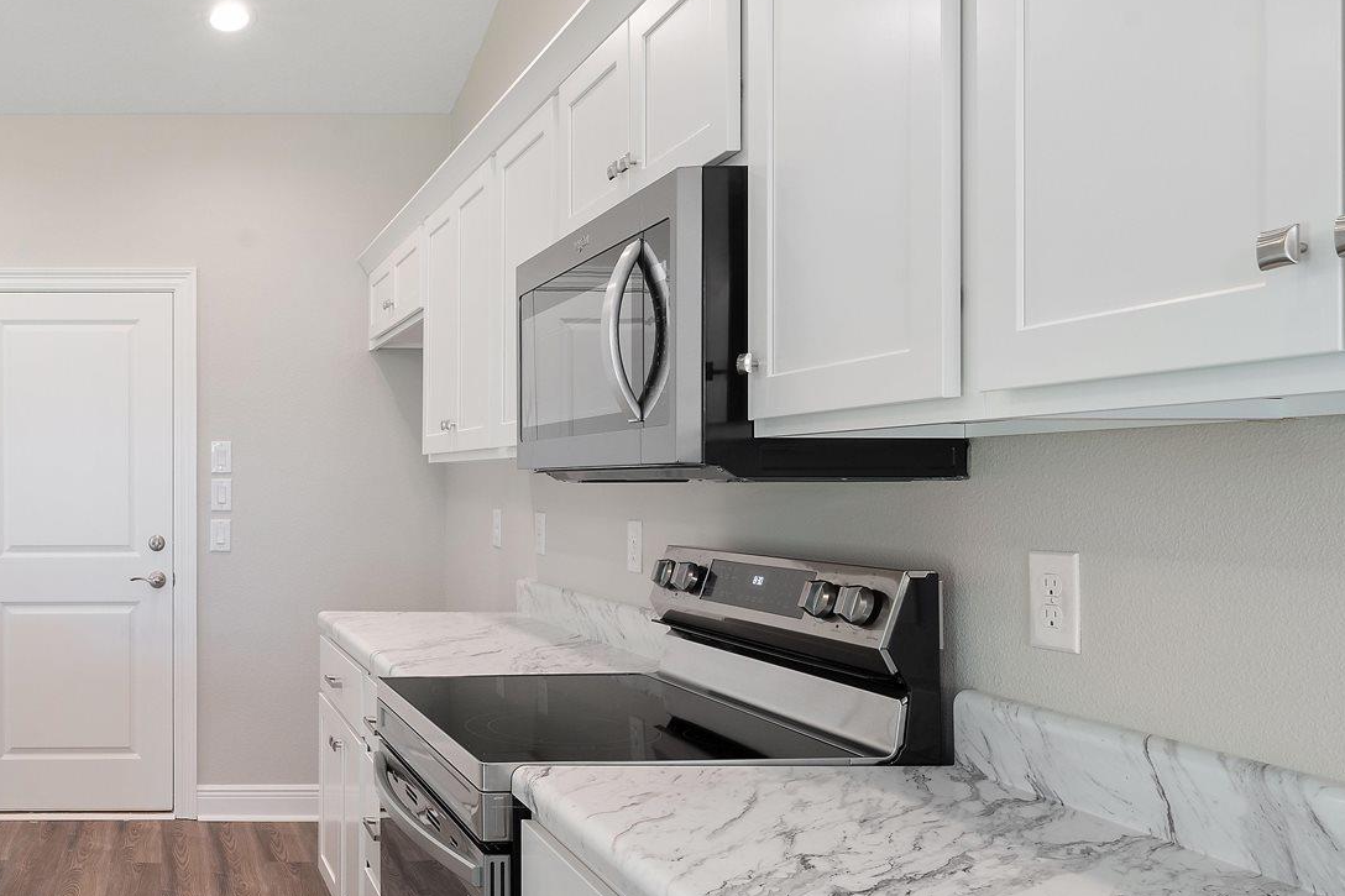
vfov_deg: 41.1
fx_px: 1195
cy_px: 489
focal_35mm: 32
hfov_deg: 52.2
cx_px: 152
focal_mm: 17
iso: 500
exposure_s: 1/2.5
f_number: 10
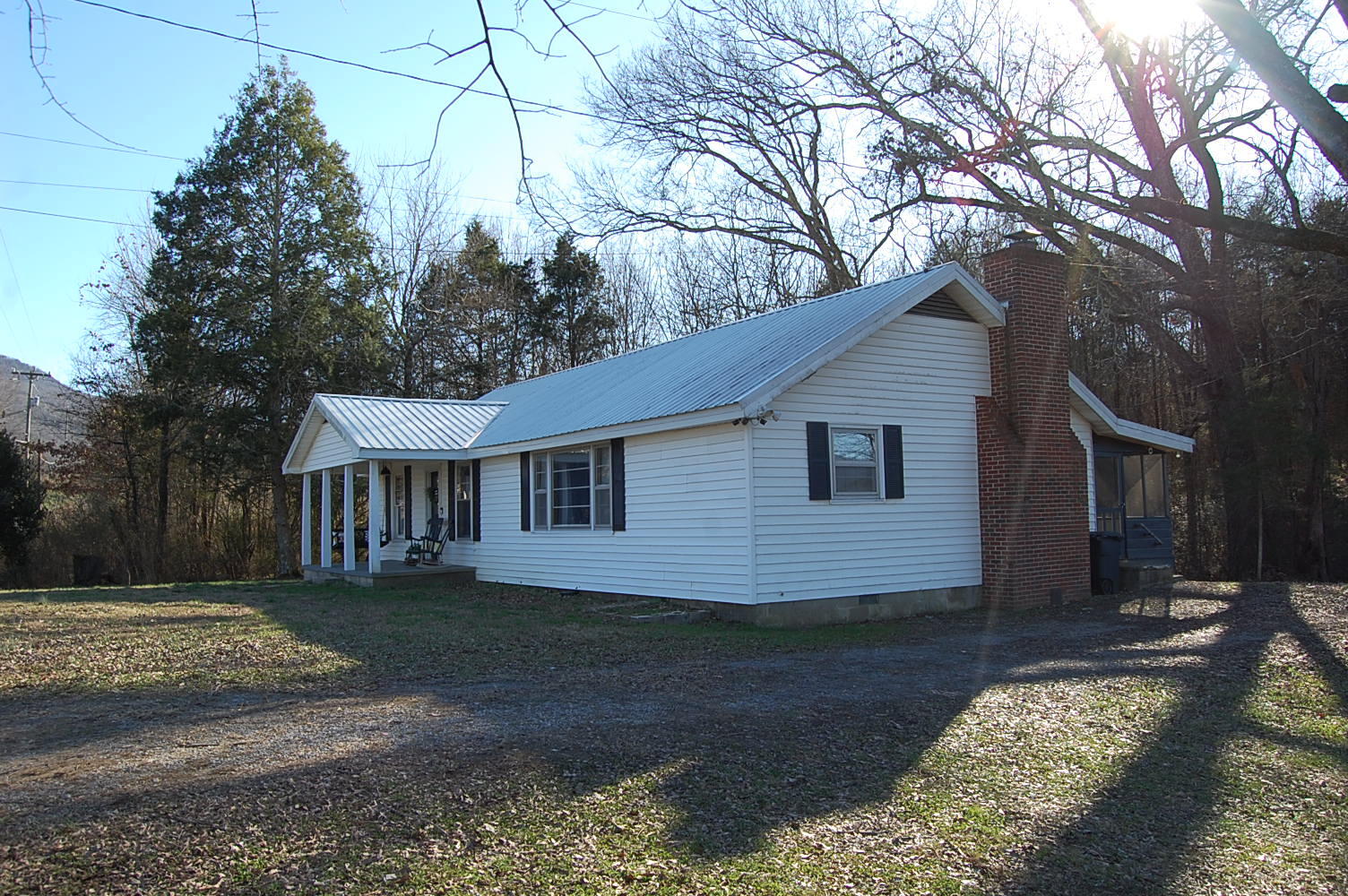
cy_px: 448
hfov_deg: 67.4
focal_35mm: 27
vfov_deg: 47.8
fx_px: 1010
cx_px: 674
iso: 200
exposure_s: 1/200
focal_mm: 18
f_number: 7.1
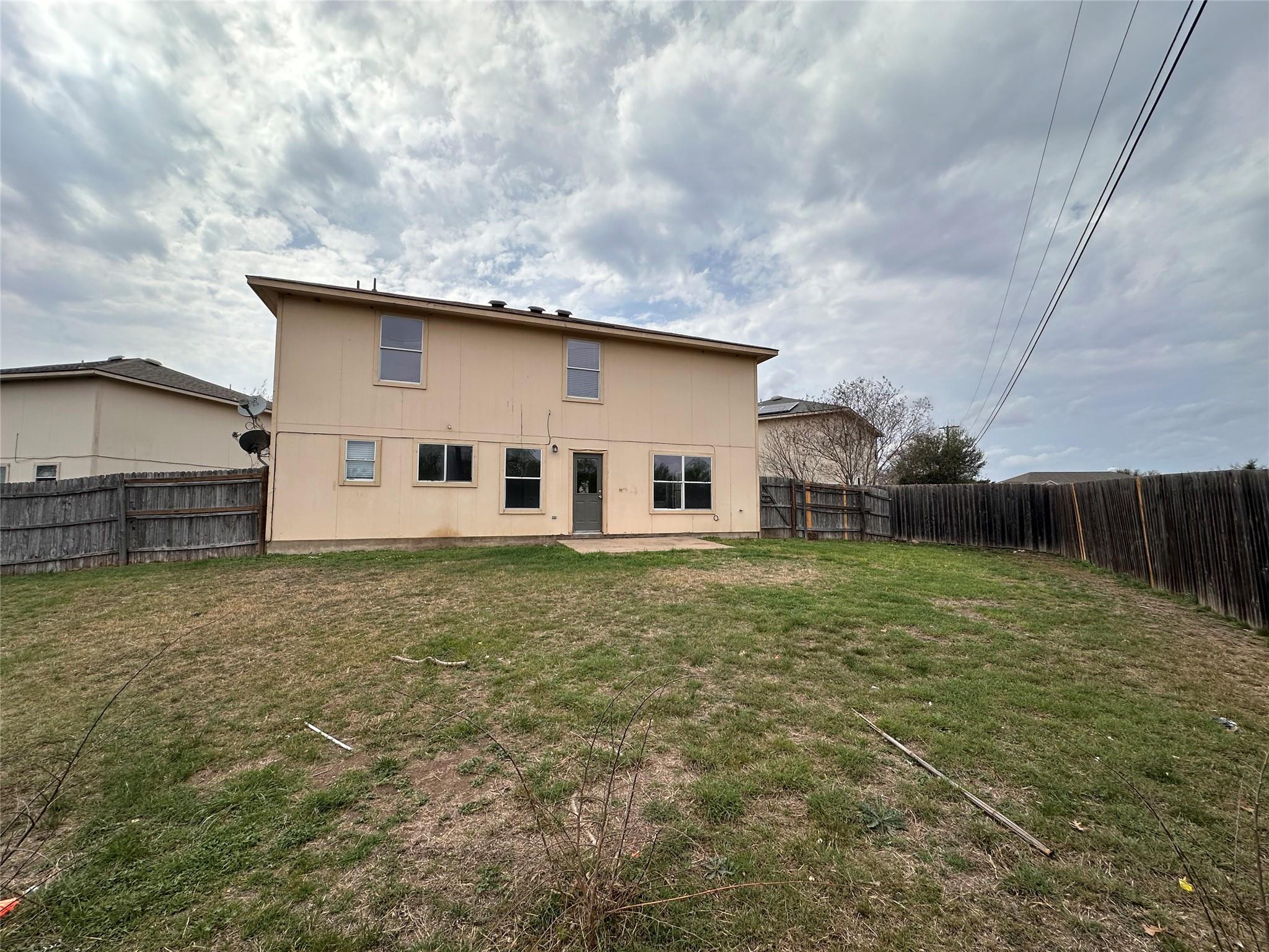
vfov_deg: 85.7
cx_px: 634
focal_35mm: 14
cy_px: 476
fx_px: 513
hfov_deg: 102.1
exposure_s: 1/2451
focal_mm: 2.22
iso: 50
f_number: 2.2
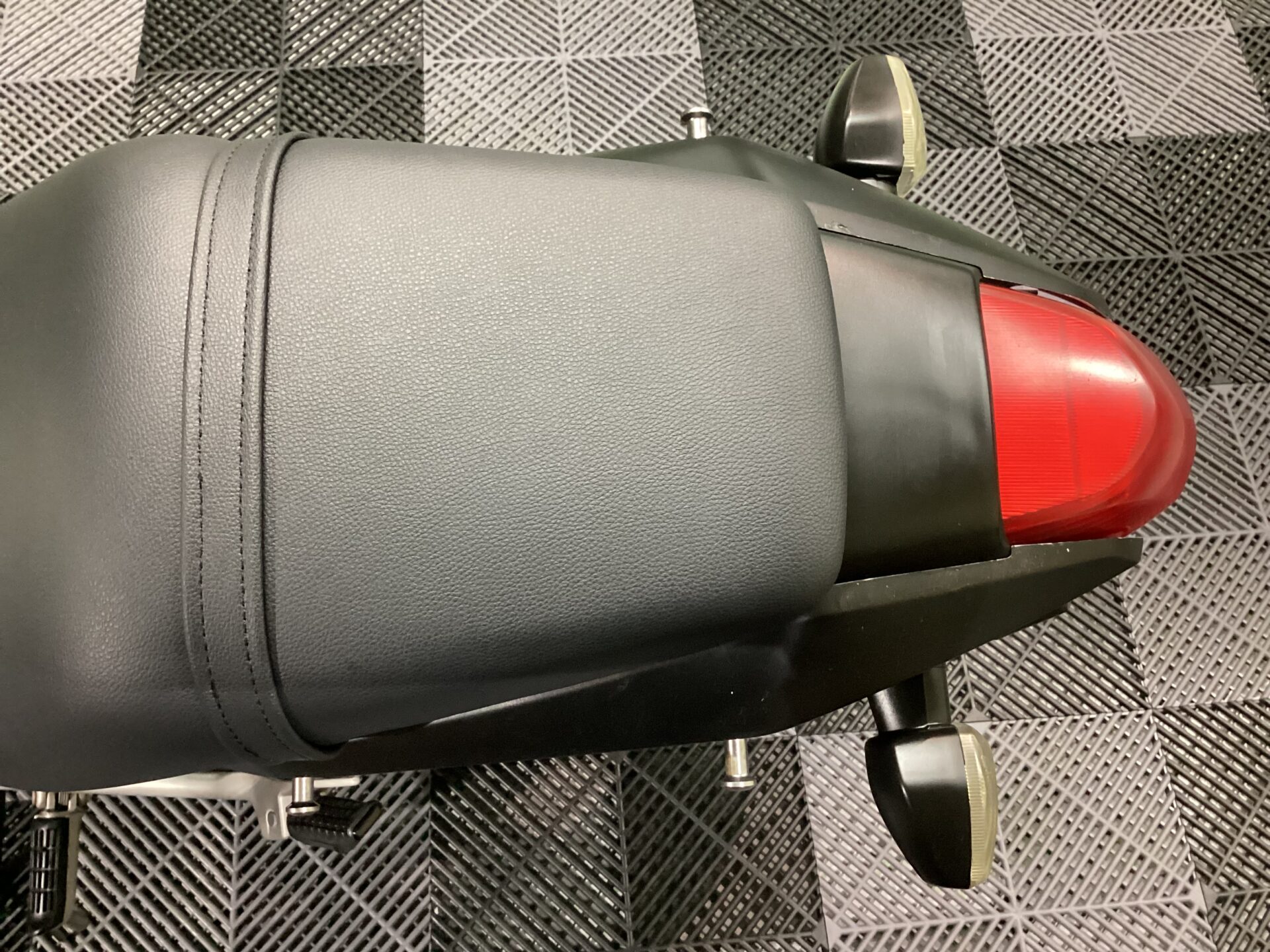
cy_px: 476
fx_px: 1137
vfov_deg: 45.4
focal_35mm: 31
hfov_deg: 58.4
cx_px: 635
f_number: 2.4
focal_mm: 3.3
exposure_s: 1/40
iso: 400
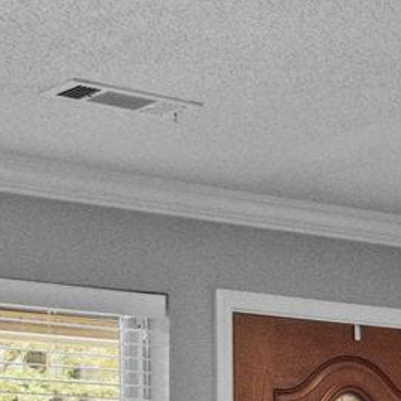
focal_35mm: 119
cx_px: 670
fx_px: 1560
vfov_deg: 14.0
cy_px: 544
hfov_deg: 13.5
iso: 800
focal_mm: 10
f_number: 8
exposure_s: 1.3
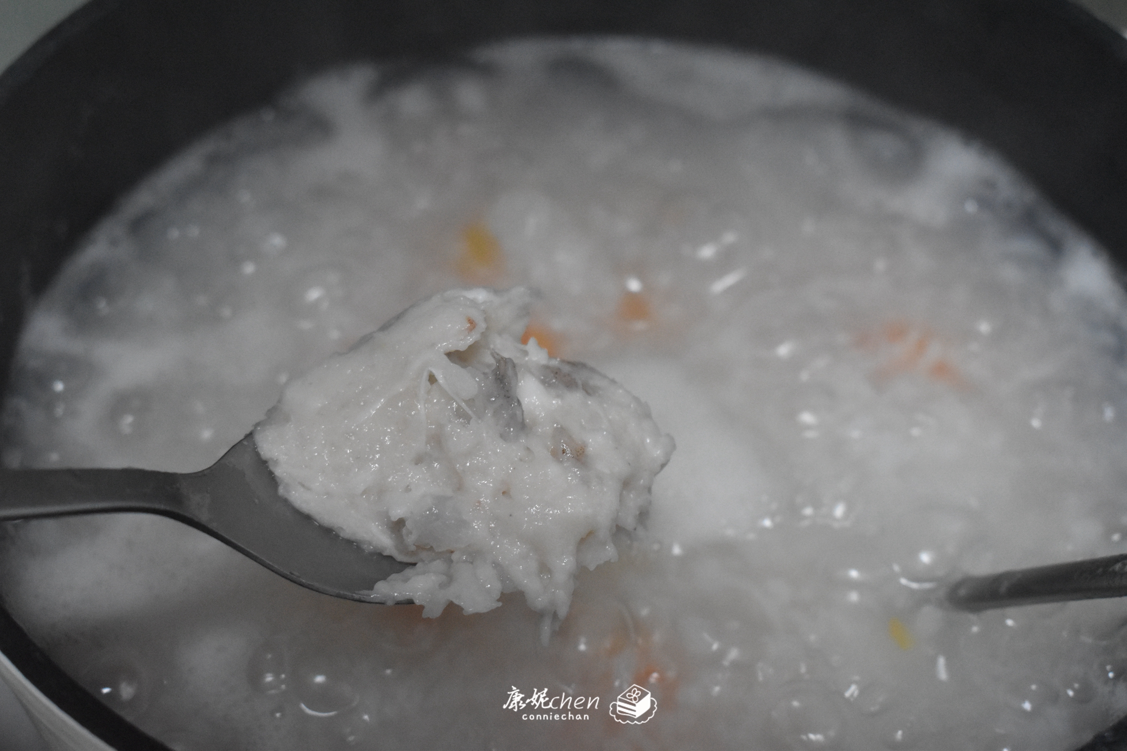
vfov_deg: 21.6
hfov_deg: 31.9
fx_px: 1972
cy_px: 376
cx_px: 564
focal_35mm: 63
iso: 4500
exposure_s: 1/60
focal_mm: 42
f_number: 5.6
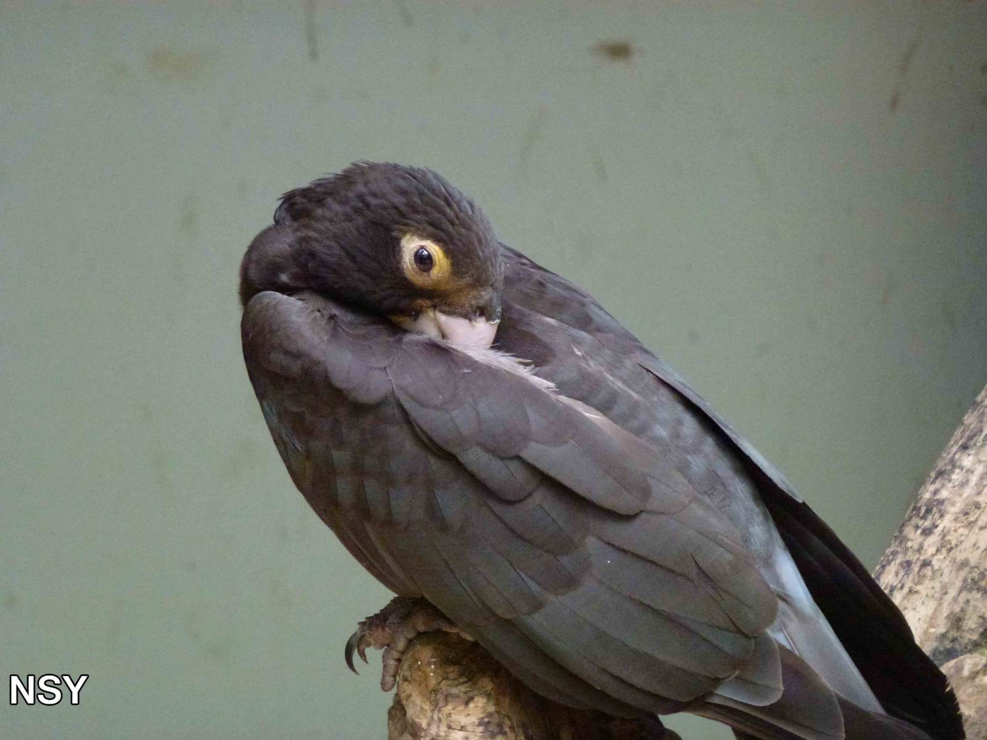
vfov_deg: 6.4
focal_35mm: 232
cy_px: 370
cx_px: 494
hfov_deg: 8.5
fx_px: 6615
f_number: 5.6
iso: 800
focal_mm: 41.5
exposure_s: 1/30
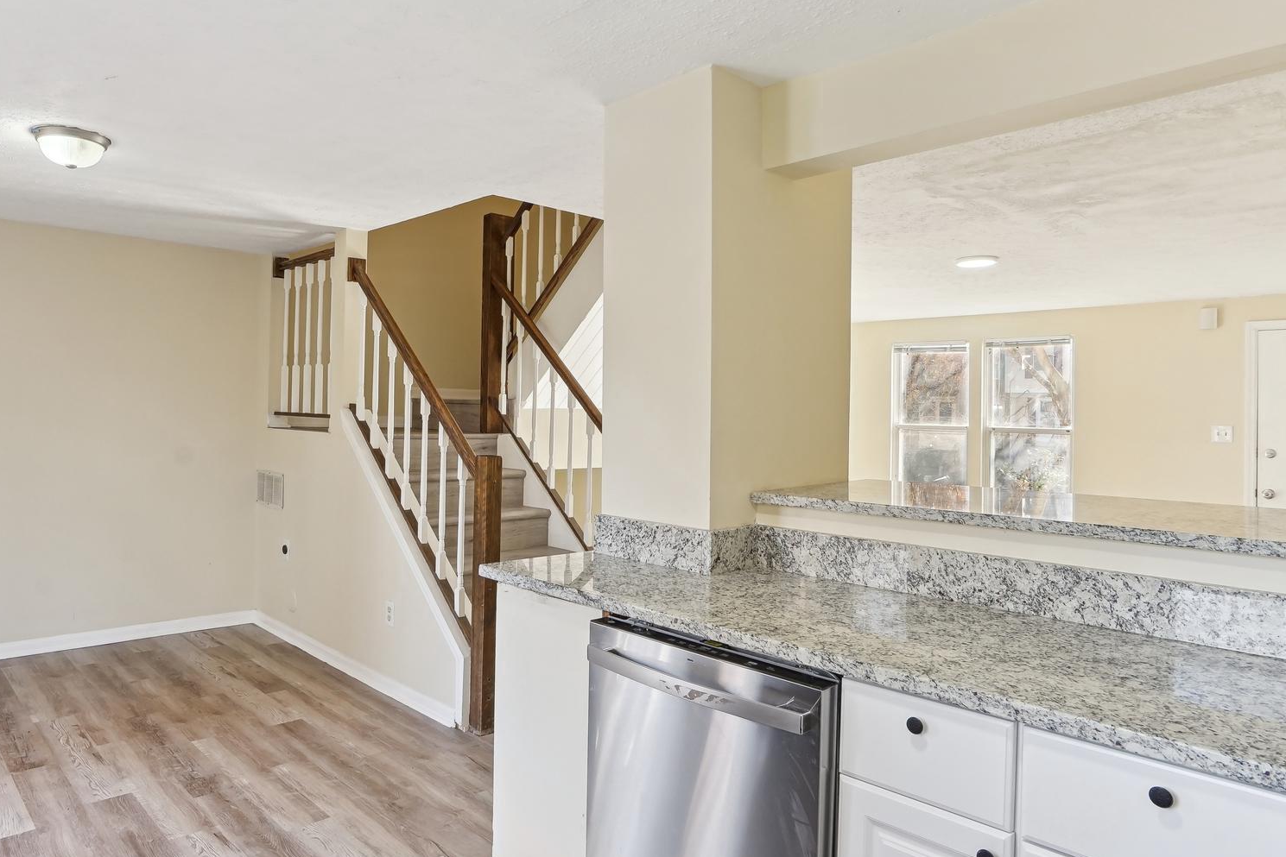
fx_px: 786
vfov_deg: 57.2
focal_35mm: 22
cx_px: 561
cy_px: 408
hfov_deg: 78.2
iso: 800
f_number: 8
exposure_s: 1/50
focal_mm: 16
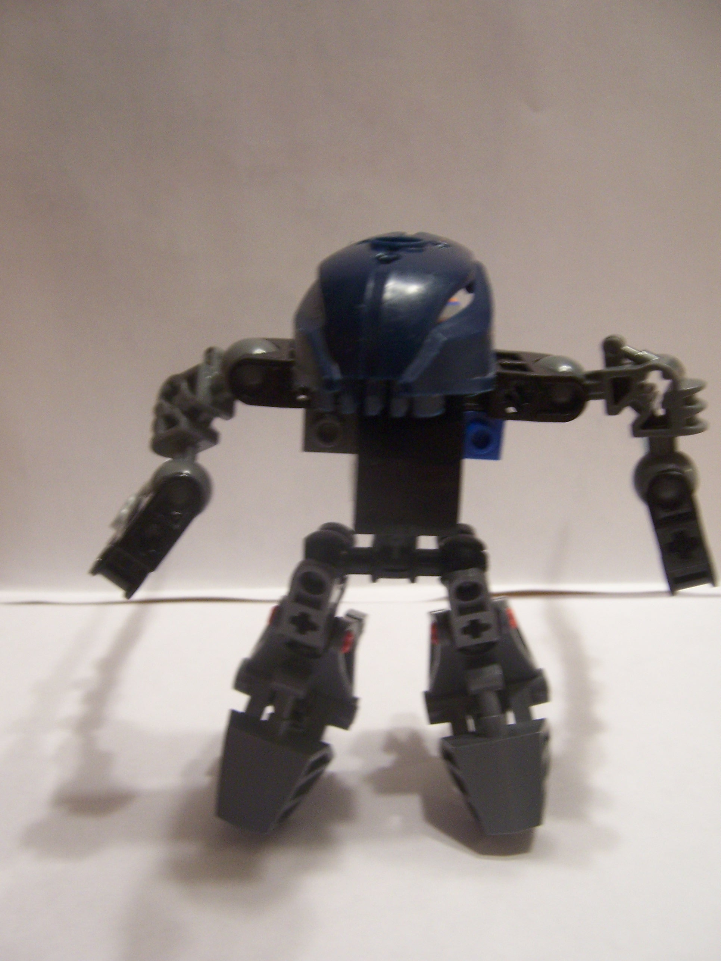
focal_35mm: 33
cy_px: 480
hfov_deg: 42.9
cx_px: 360
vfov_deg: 55.4
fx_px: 916
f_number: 3.4
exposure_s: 1/8
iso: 140
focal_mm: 5.5
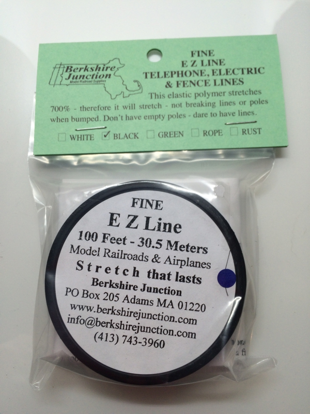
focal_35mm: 29
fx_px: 346
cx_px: 155
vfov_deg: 61.7
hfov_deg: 48.2
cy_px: 207
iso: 50
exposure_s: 1/120
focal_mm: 4.15
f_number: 2.2
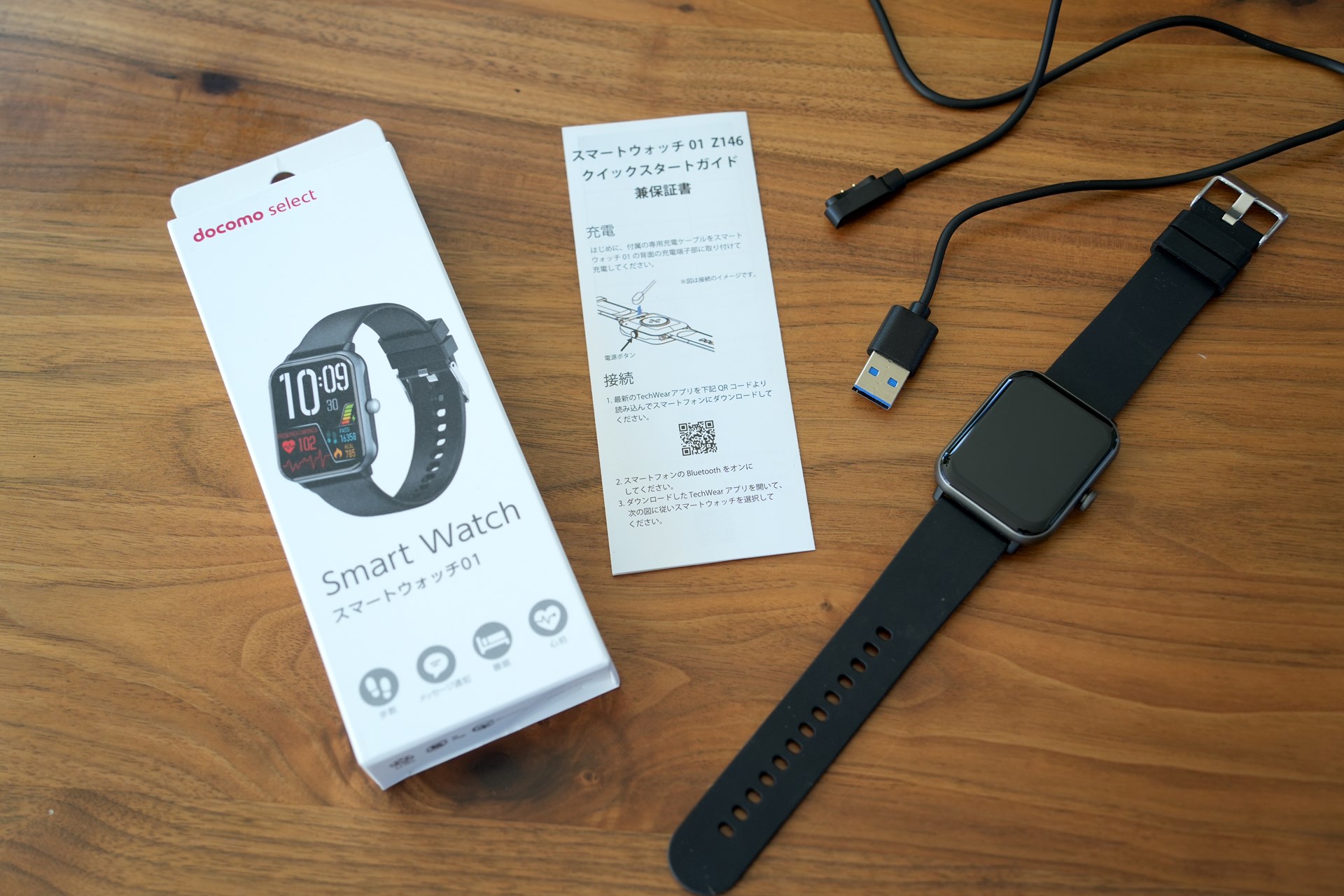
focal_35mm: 49
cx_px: 672
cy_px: 448
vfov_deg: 27.5
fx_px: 1829
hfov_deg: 40.3
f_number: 4.5
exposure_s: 1/80
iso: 400
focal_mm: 49
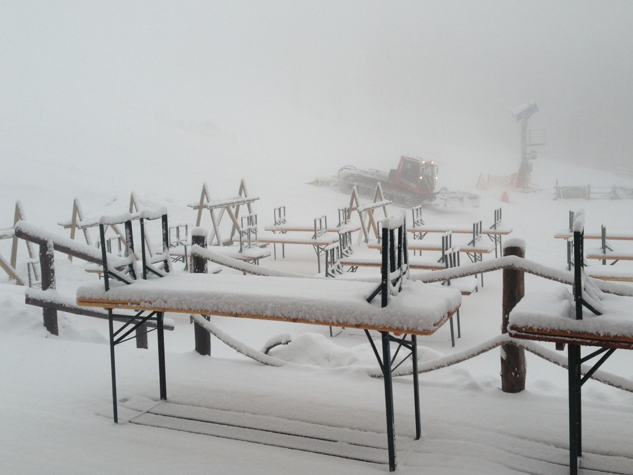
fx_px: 695
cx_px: 341
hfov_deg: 48.9
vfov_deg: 37.7
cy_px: 205
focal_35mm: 38
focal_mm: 4.13
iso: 50
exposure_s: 1/174
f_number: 2.4
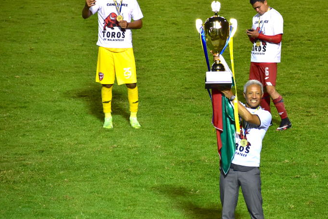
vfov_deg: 3.5
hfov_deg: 5.2
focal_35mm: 396
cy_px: 110
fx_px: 3607
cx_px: 226
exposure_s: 1/500
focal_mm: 190
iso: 3200
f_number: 5.3
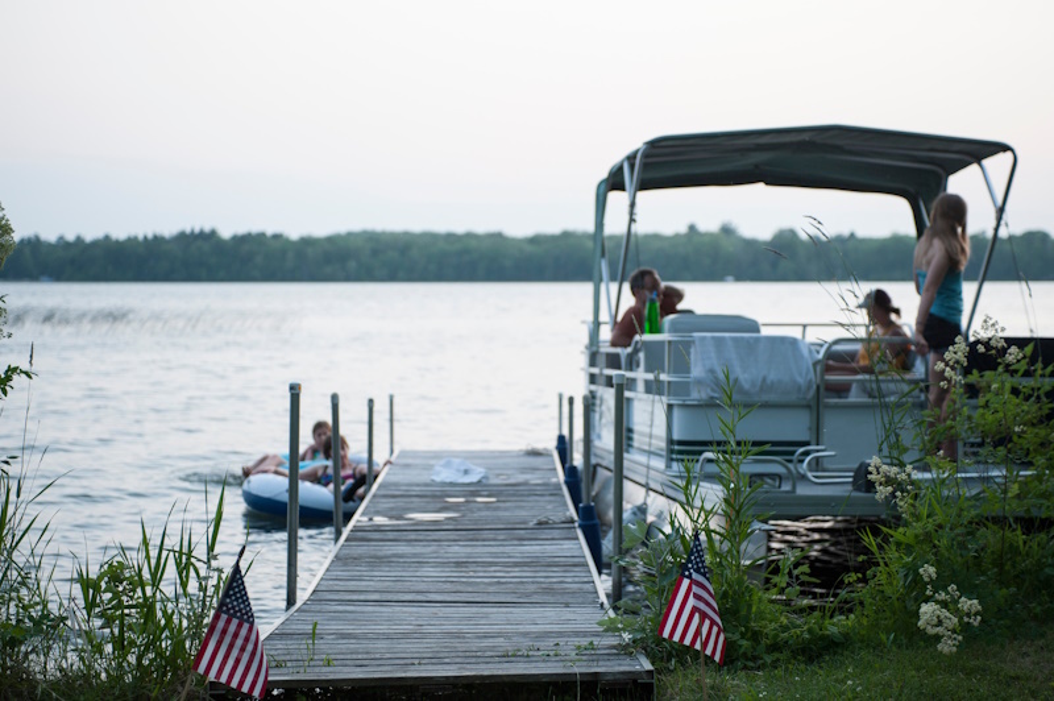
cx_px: 527
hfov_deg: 28.9
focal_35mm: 70
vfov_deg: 19.4
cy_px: 350
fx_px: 2048
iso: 100
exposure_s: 1/80
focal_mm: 70
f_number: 4
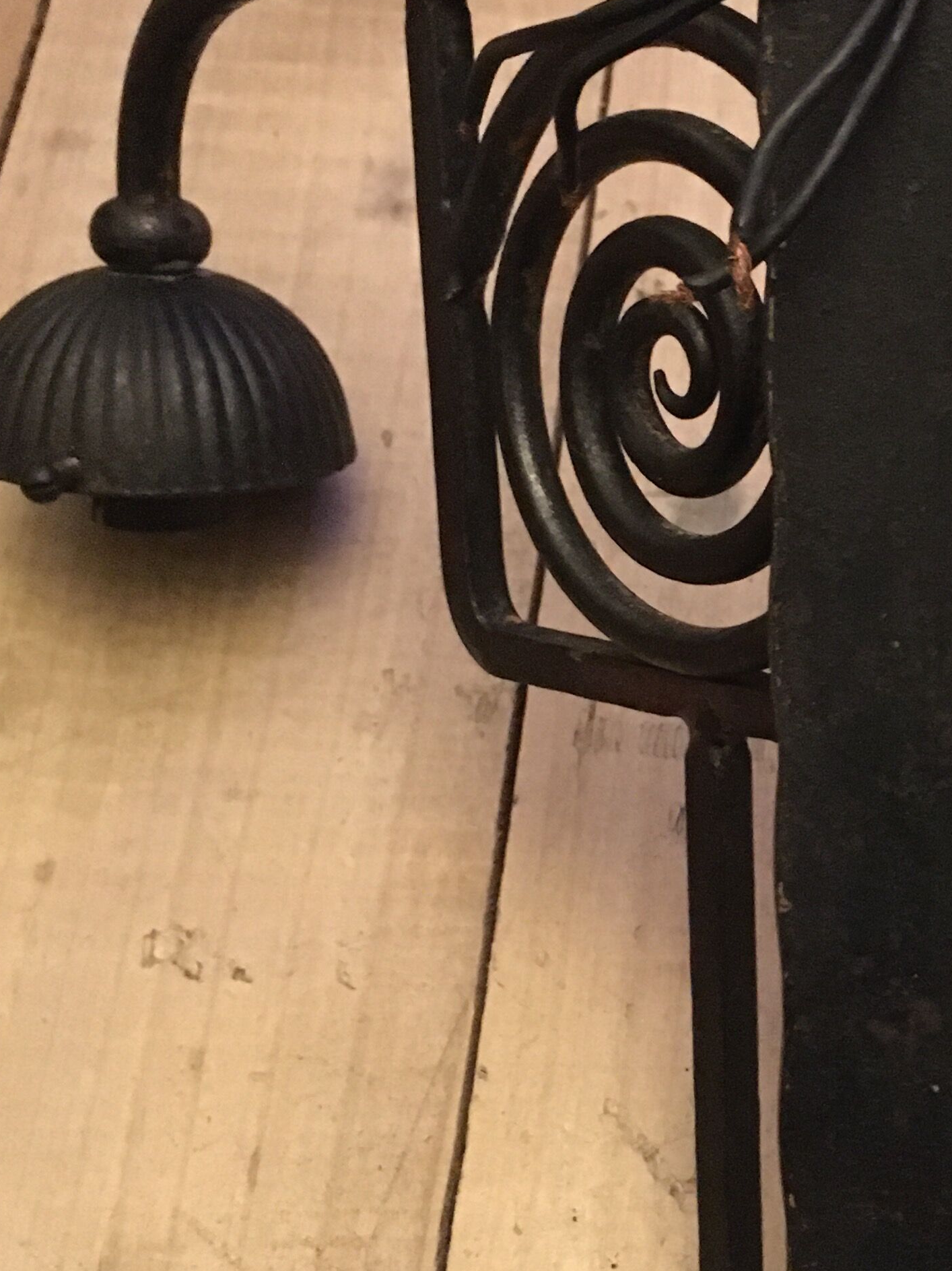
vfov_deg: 31.2
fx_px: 2274
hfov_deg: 23.0
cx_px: 869
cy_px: 726
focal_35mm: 62
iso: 800
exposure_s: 1/17
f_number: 2.2
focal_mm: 4.15
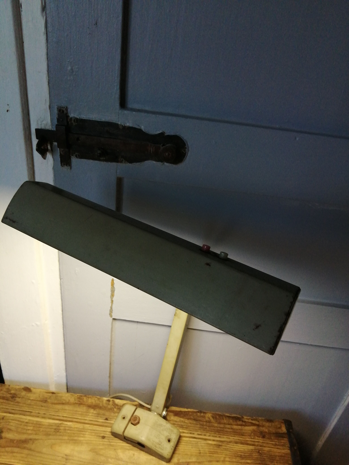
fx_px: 350
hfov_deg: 53.1
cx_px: 174
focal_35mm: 26
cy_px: 232
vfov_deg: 67.3
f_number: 1.8
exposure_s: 1/33.3
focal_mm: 3.46
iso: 125
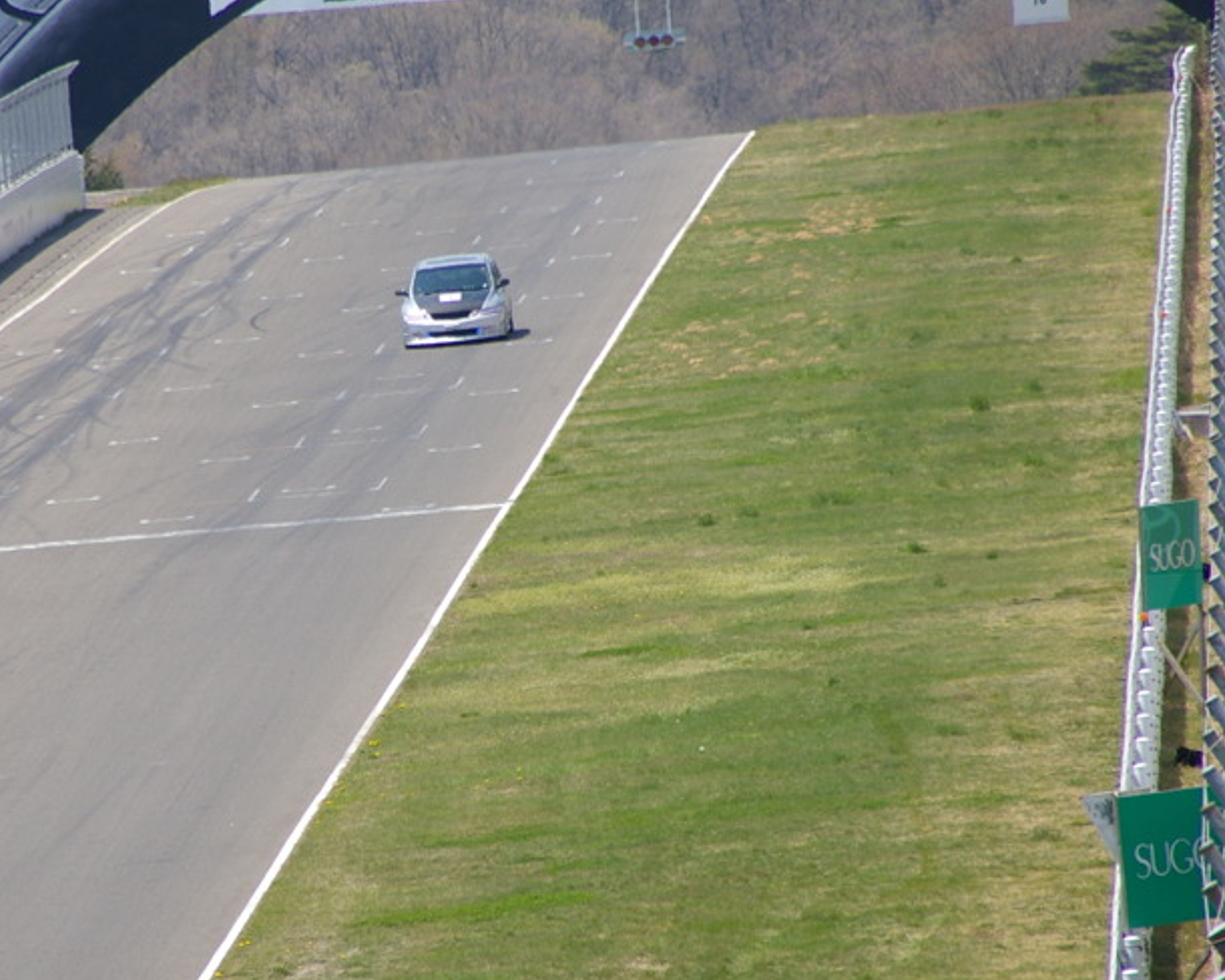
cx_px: 365
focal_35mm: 591
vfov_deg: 2.6
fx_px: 21427
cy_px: 438
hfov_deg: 3.3
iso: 200
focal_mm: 250
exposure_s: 1/350
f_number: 8
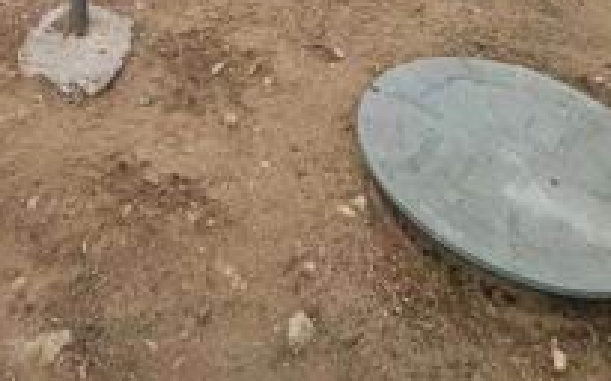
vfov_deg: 20.2
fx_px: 716
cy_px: -324
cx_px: 158
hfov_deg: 44.8
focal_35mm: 43
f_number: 2.2
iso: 50
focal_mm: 1.74
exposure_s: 1/1000
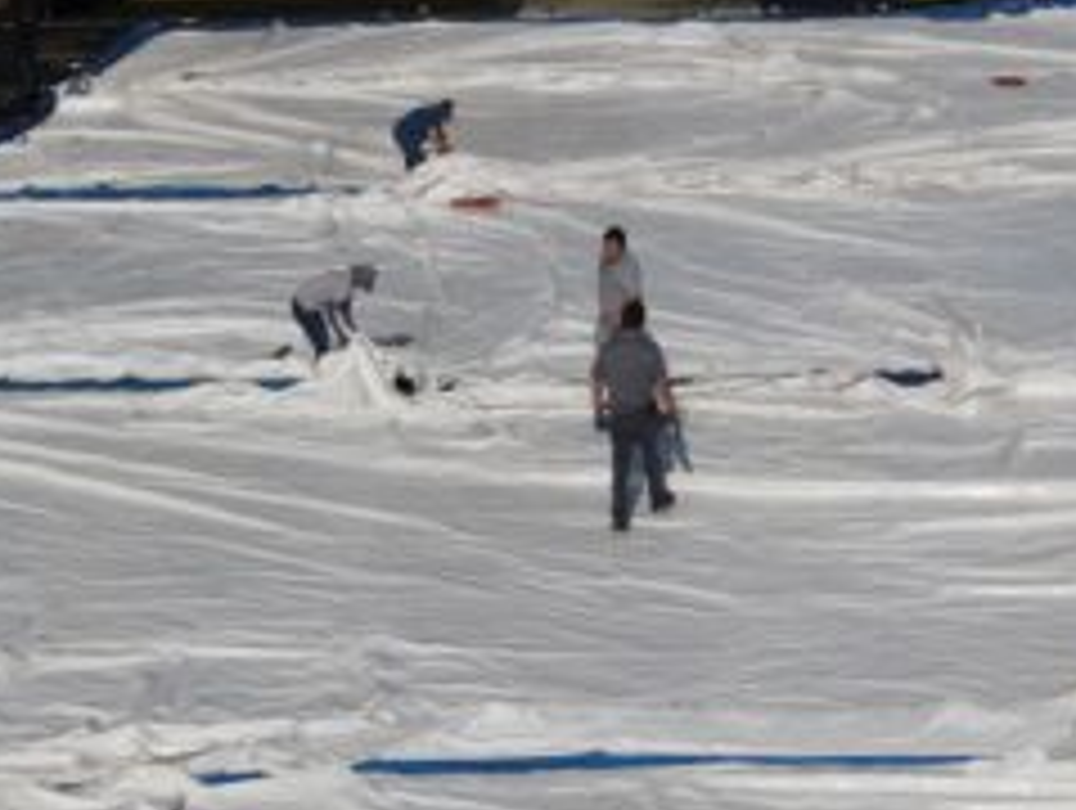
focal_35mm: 77
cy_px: 702
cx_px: 621
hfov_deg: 25.3
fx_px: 2397
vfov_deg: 18.9
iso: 100
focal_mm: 4.5
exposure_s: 1/3000
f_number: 2.8
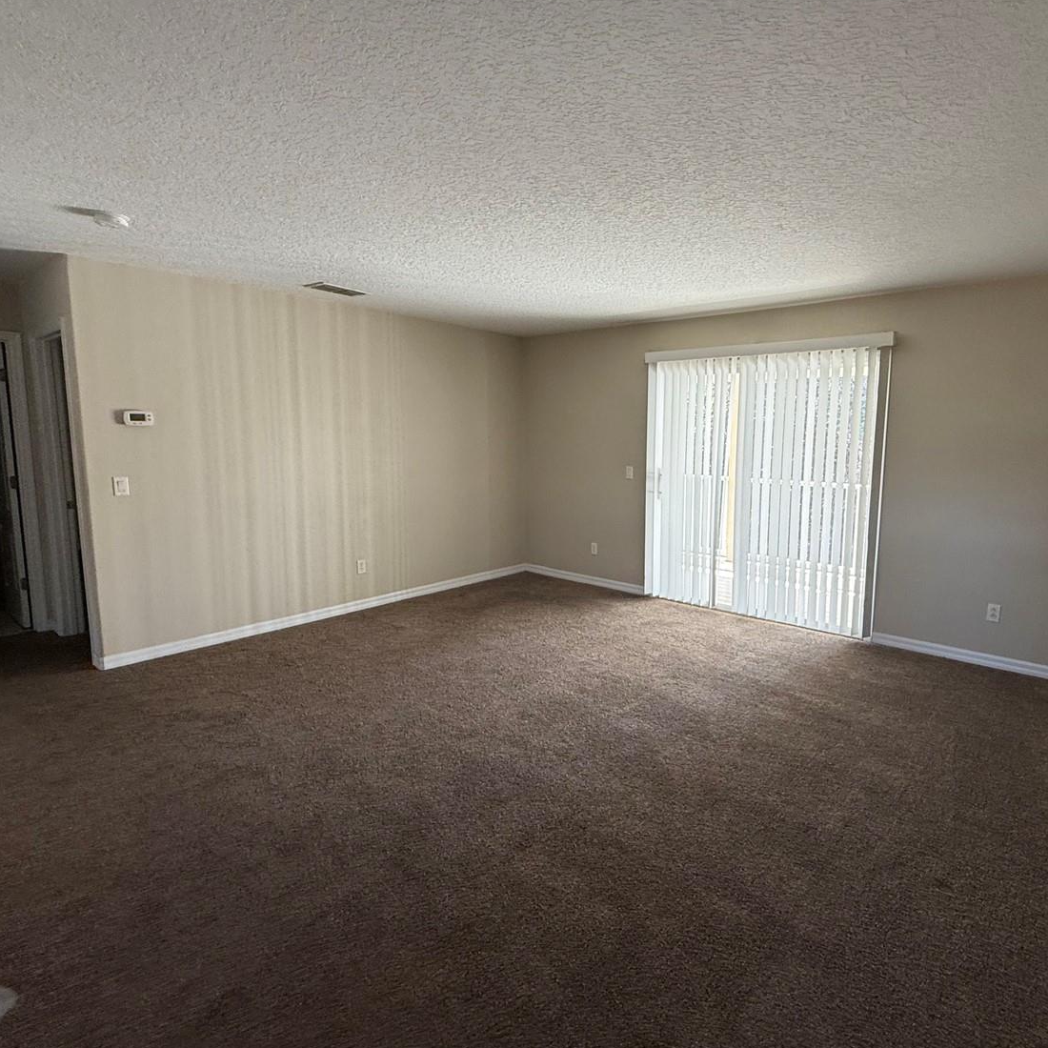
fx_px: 617
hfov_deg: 79.9
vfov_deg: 80.7
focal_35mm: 18
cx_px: 622
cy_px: 513
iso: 125
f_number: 2.2
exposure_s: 1/99
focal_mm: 2.22
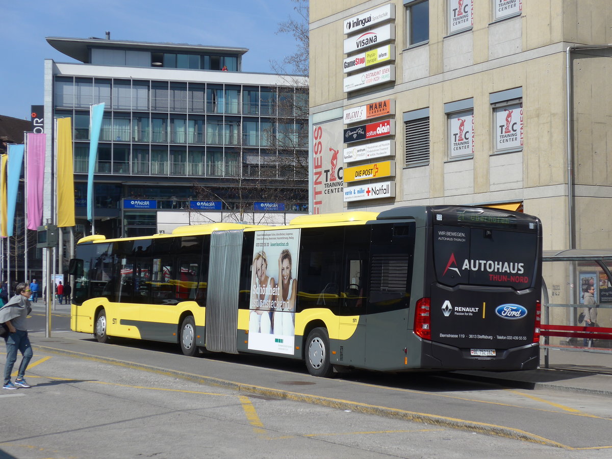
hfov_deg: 27.8
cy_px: 230
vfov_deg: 21.0
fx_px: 1238
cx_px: 306
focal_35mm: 70
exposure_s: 1/1000
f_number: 4.1
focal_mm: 14.2
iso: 80
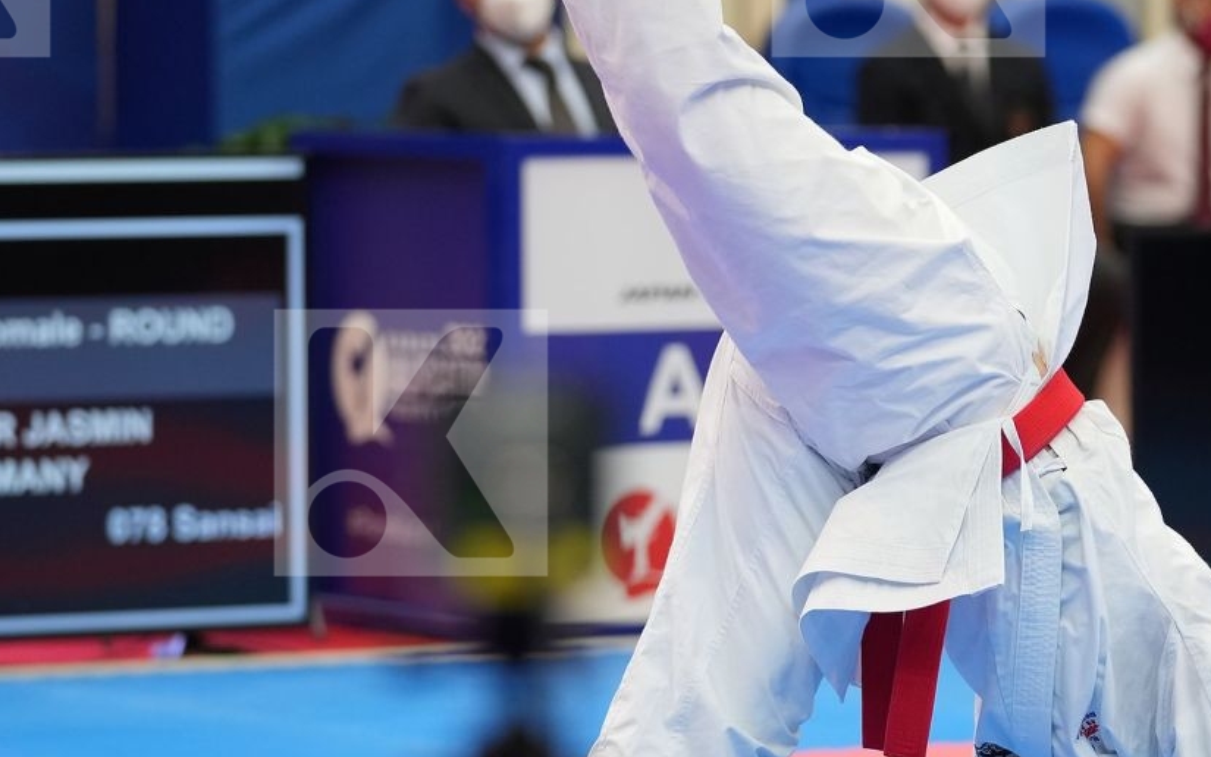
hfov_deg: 7.8
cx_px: 909
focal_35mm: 269
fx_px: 8880
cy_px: 443
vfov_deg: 4.9
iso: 1000
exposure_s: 1/500
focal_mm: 121
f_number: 2.8
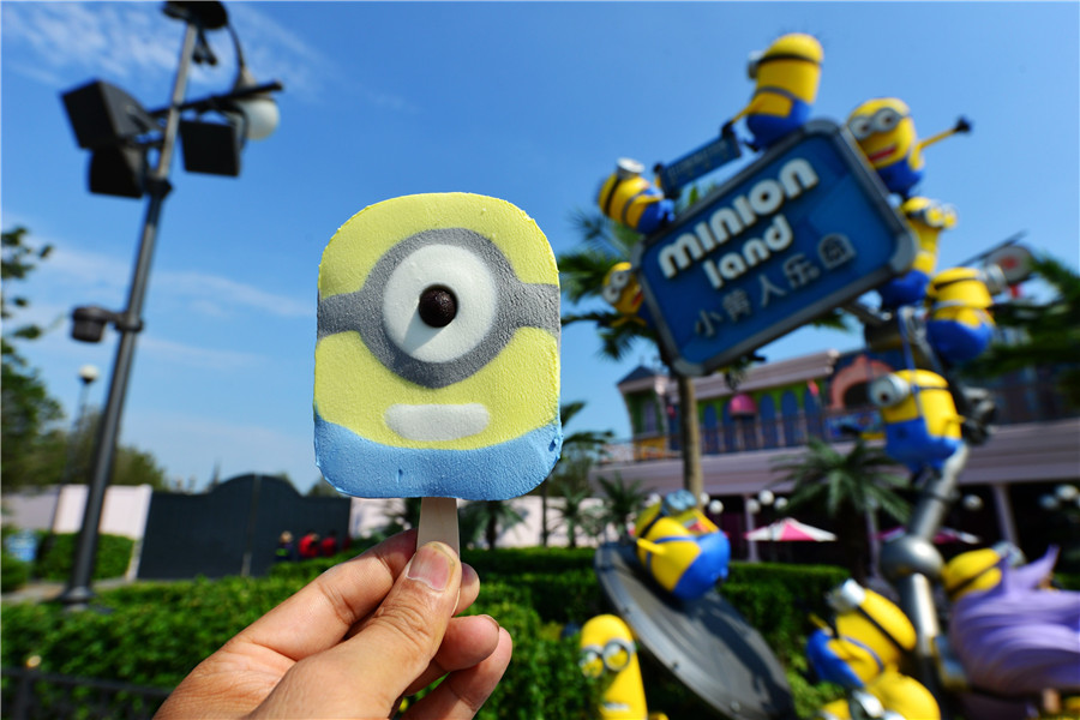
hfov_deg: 84.0
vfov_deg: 61.9
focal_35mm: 20
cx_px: 540
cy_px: 360
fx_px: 600
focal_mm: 20
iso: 200
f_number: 8
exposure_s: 1/800
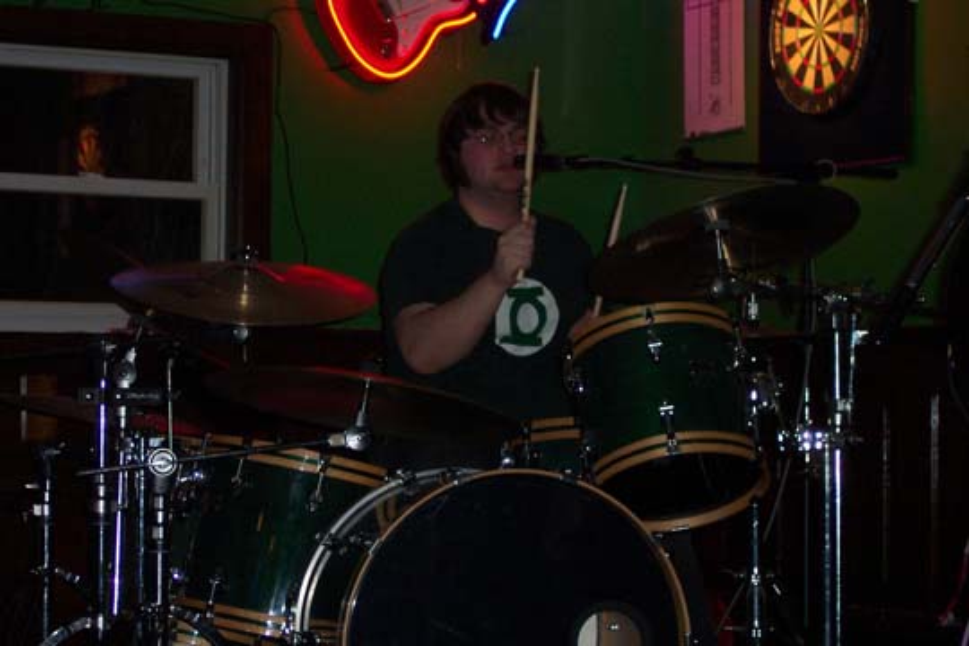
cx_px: 484
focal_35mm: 101
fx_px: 2718
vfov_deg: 13.6
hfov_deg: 20.2
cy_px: 323
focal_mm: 21.3
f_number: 4.8
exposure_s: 1/90
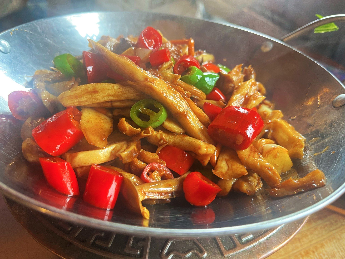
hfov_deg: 67.3
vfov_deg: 53.1
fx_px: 259
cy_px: 130
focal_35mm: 26
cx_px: 172
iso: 125
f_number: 1.6
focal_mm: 5.1
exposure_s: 1/73
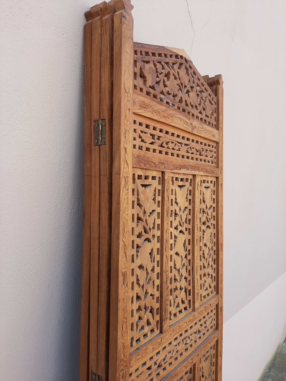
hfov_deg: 53.1
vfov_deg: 67.3
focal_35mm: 26
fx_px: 286
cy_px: 190
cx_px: 143
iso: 40
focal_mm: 3.93
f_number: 1.7
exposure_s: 1/410
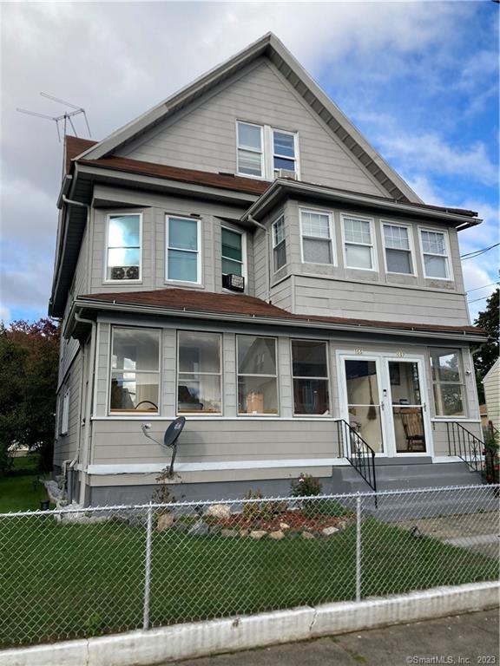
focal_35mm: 28
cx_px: 250
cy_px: 333
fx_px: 539
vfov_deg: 63.4
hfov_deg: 49.7
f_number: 1.8
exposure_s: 1/1104
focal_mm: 3.99
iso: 20
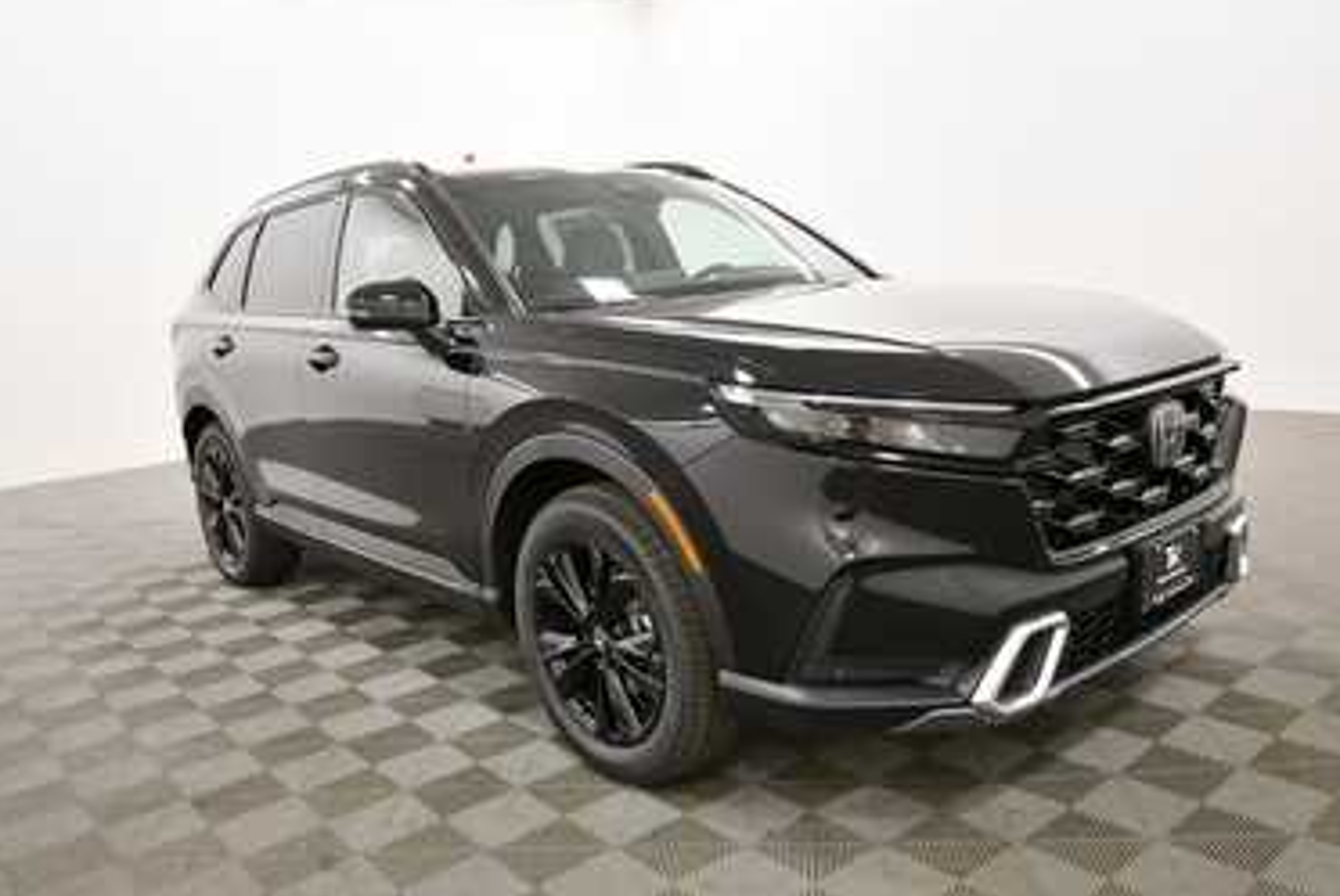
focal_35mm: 29
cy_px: 459
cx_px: 710
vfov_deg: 45.1
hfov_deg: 63.5
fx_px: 1081
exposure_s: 1/125
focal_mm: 18
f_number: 5.3
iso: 1400
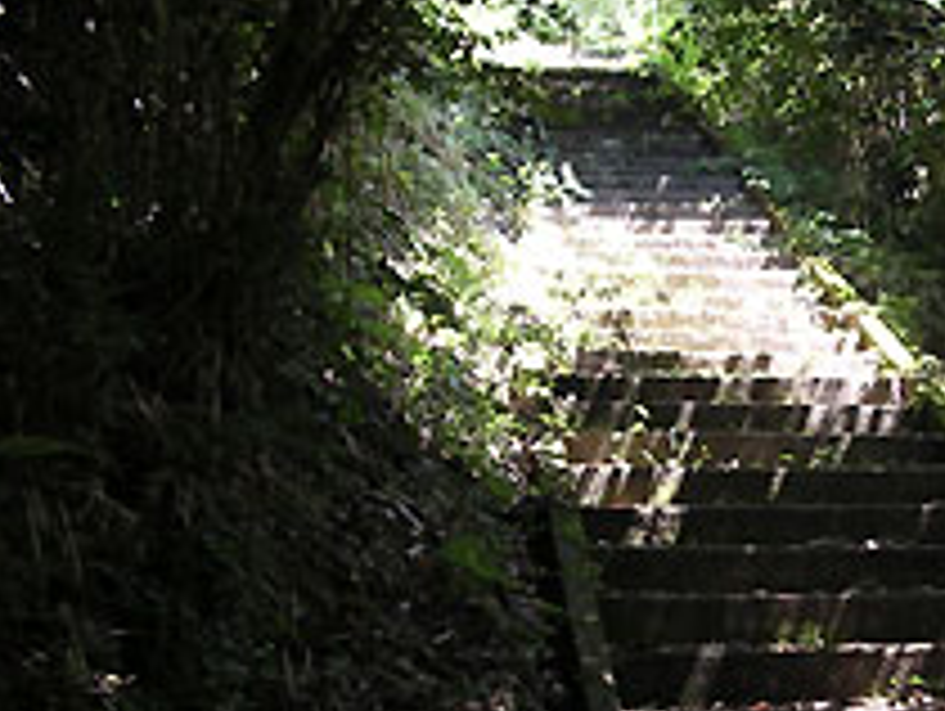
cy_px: 454
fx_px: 1776
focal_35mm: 65
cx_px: 760
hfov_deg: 29.1
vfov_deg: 22.6
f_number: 2.8
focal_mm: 5.8
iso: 100
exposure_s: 1/32.2
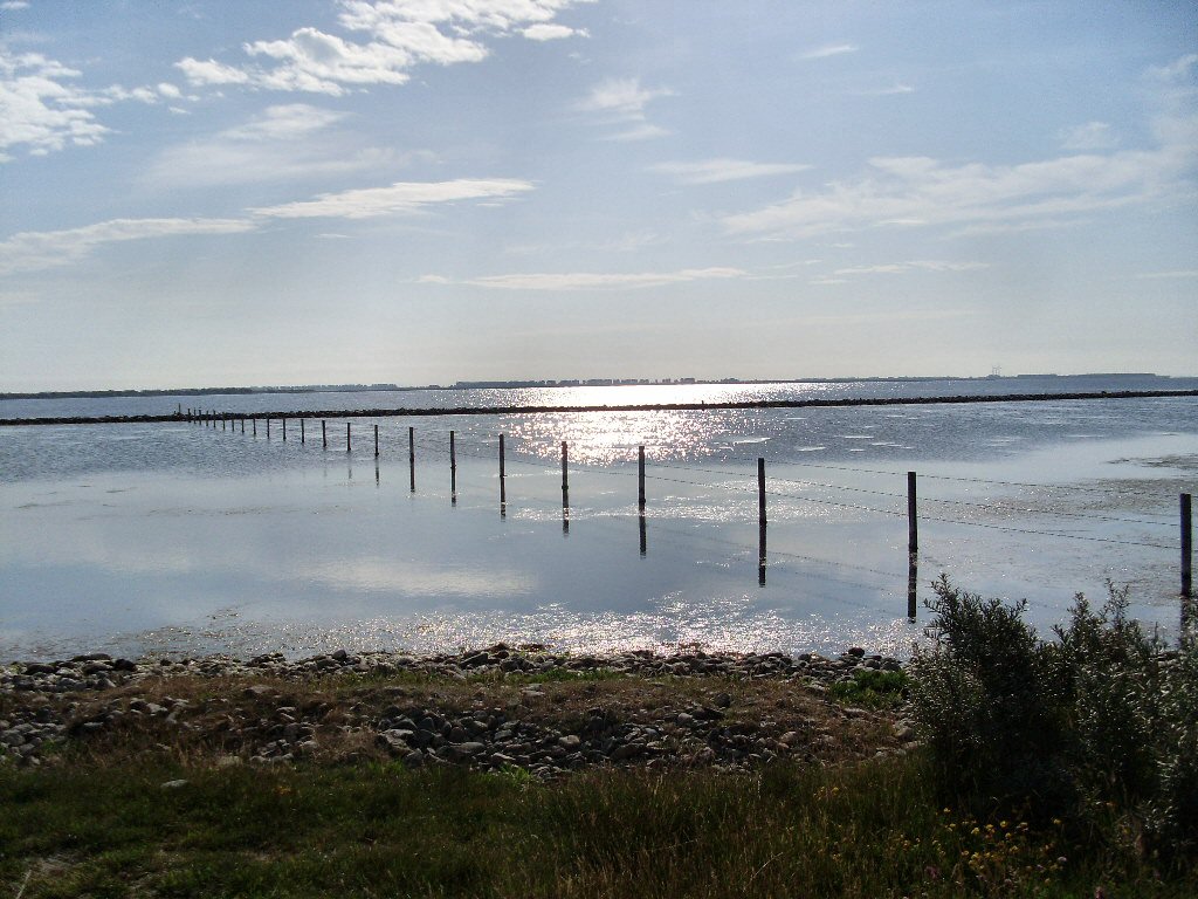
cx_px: 599
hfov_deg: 49.0
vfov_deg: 37.7
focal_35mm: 38
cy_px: 450
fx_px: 1315
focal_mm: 6.3
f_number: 7.7
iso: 80
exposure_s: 1/1000
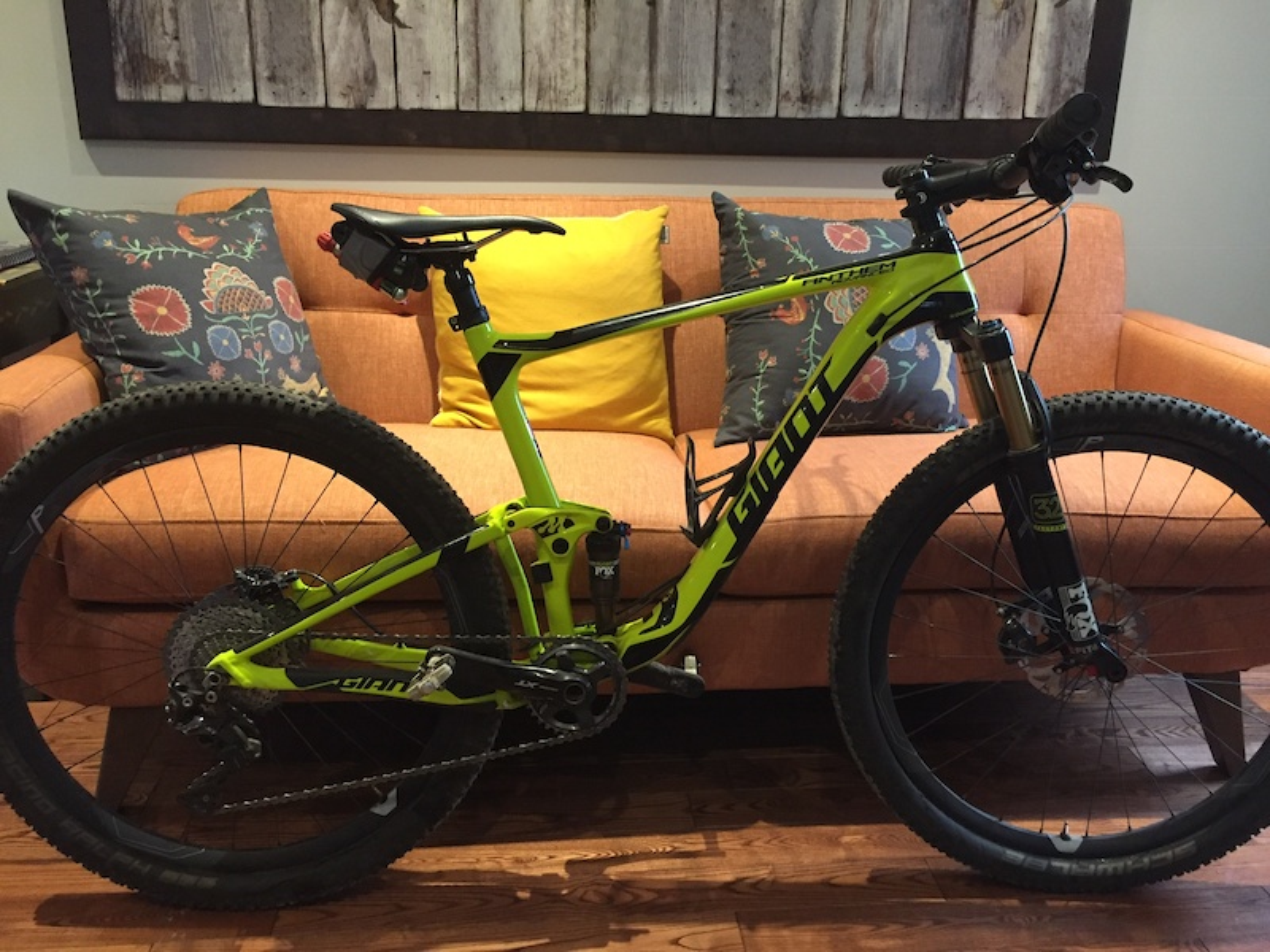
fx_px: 1064
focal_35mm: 29
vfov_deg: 48.2
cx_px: 635
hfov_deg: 61.7
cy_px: 476
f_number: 2.2
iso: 250
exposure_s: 1/24
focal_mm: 4.15
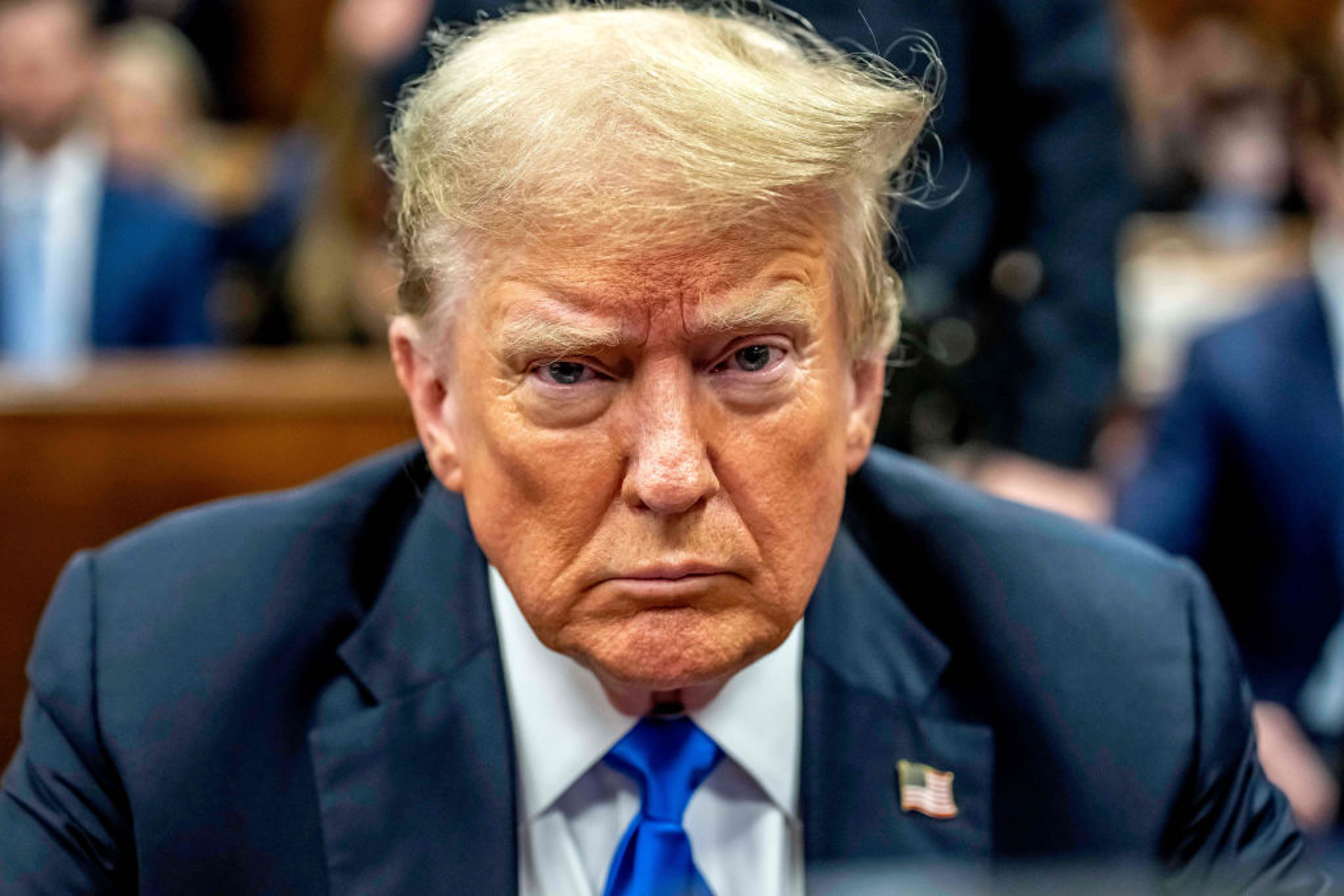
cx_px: 672
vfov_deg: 16.1
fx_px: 3174
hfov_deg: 23.9
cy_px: 448
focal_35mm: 85
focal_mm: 85
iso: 5000
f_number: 2.8
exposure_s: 1/250
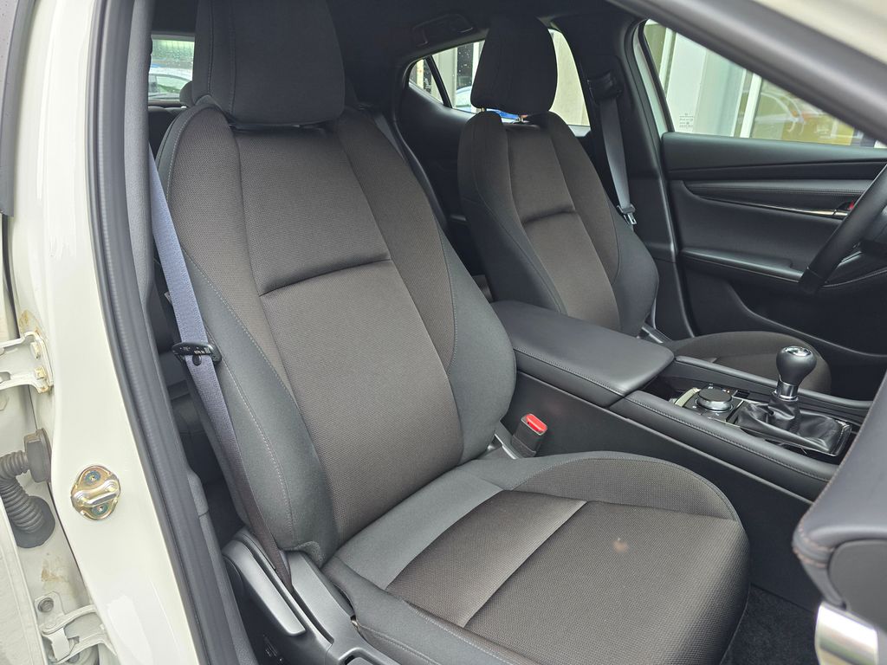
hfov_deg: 73.9
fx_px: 589
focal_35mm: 23
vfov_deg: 58.9
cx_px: 444
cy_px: 332
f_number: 1.7
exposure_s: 1/100
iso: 160
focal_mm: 6.3
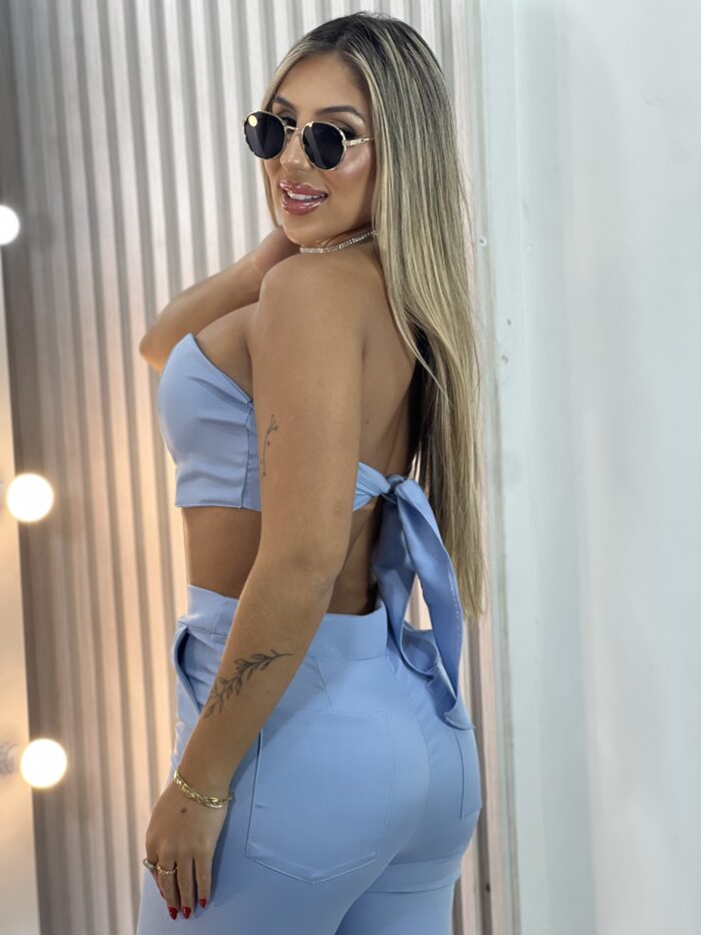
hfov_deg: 19.1
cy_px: 468
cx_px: 350
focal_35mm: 77
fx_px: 2079
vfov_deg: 25.3
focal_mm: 9
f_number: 2.8
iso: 80
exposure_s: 1/120
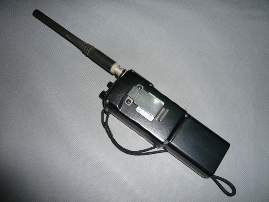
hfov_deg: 63.4
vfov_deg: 49.7
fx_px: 218
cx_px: 134
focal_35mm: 28
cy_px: 101
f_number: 2.8
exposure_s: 1/30
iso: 100
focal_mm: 4.6
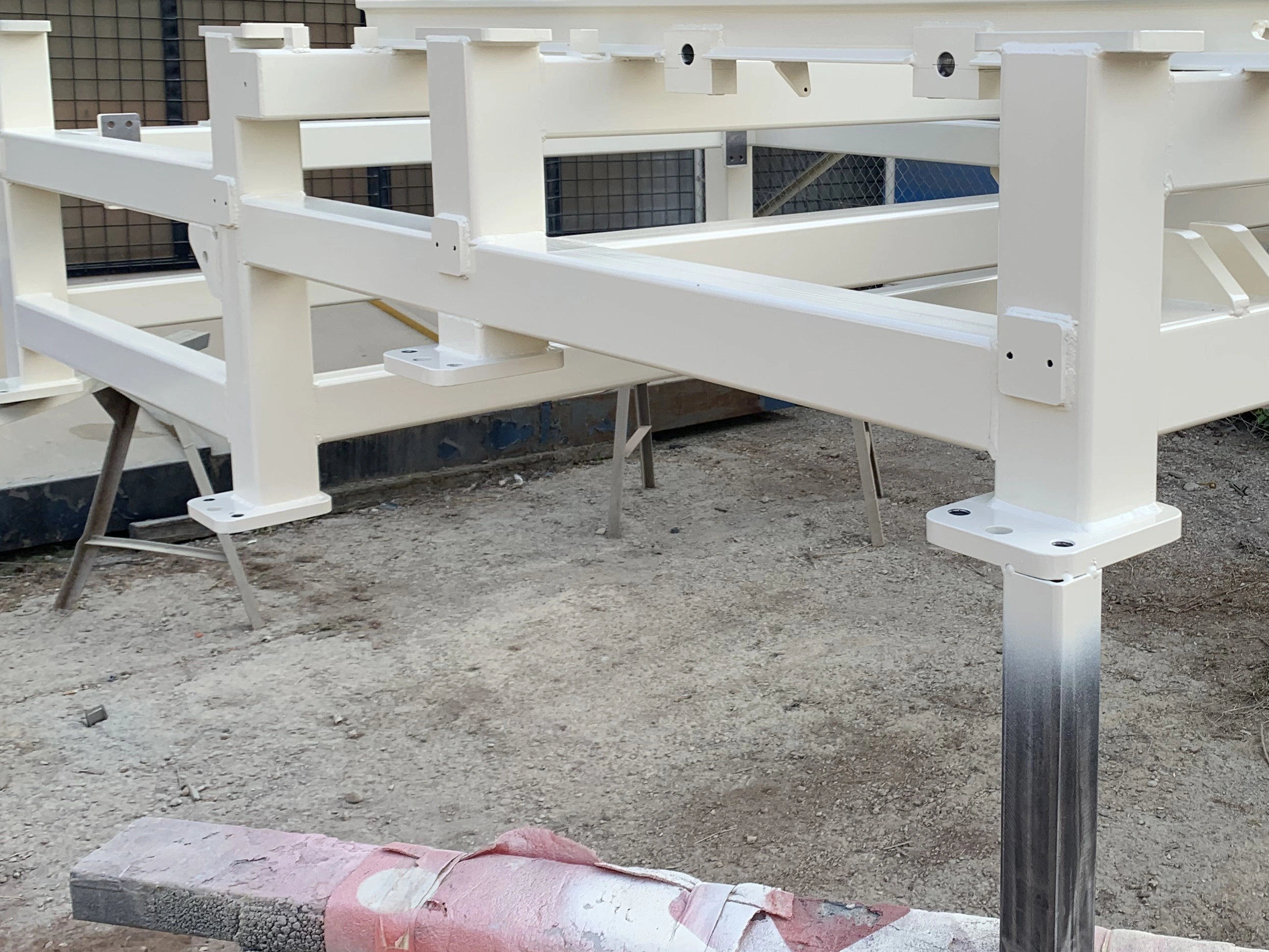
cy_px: 300
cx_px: 920
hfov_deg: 43.6
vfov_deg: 34.0
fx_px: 1540
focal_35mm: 42
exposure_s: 1/322
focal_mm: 4.25
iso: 25
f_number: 1.8
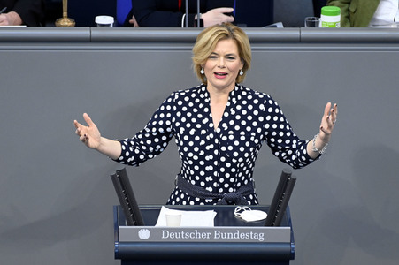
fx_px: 5537
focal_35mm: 500
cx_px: 200
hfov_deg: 4.1
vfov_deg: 2.7
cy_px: 132
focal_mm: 500
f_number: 5.6
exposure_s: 1/250
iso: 8000
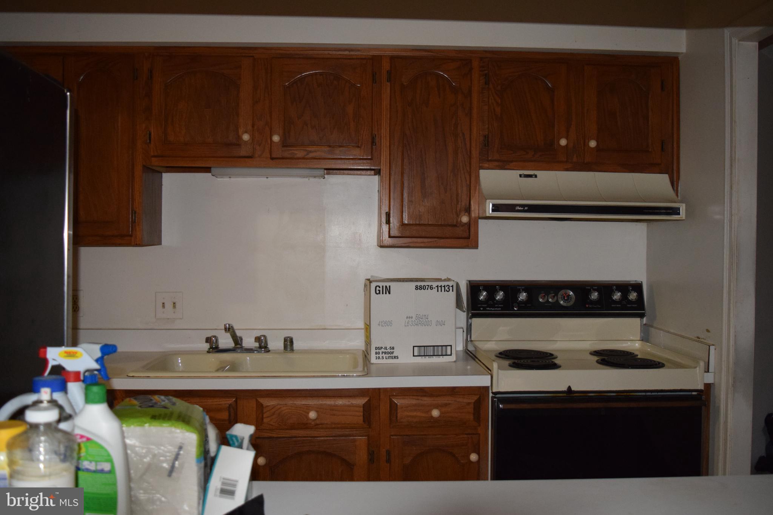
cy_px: 258
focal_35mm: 34
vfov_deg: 38.4
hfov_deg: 55.1
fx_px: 741
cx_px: 386
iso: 2000
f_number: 3.8
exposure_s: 1/60
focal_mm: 23
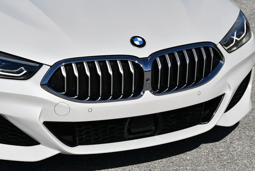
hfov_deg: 22.1
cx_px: 128
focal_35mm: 92
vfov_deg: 14.9
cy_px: 86
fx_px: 652
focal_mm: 46
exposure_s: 1/400
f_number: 10
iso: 100
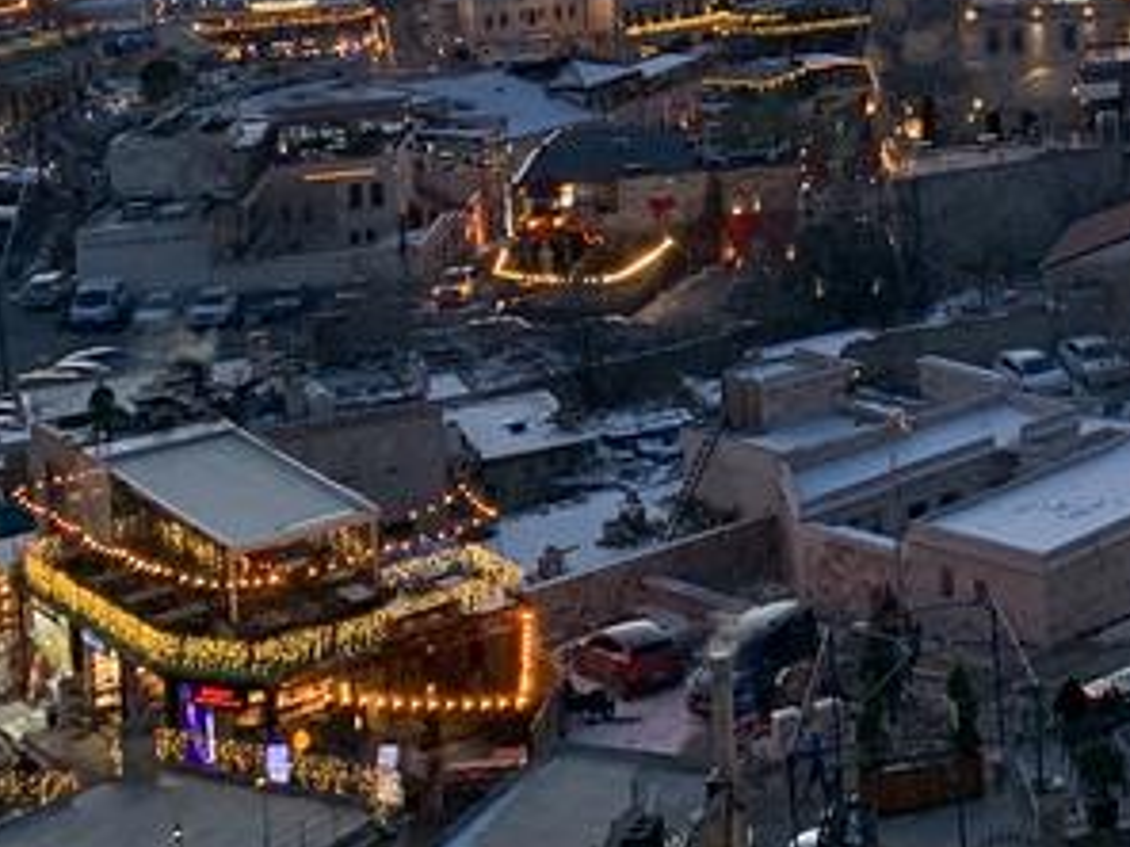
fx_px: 2938
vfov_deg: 15.5
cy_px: -305
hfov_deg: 20.3
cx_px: 1374
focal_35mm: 90
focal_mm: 4.25
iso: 64
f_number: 1.8
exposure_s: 1/121
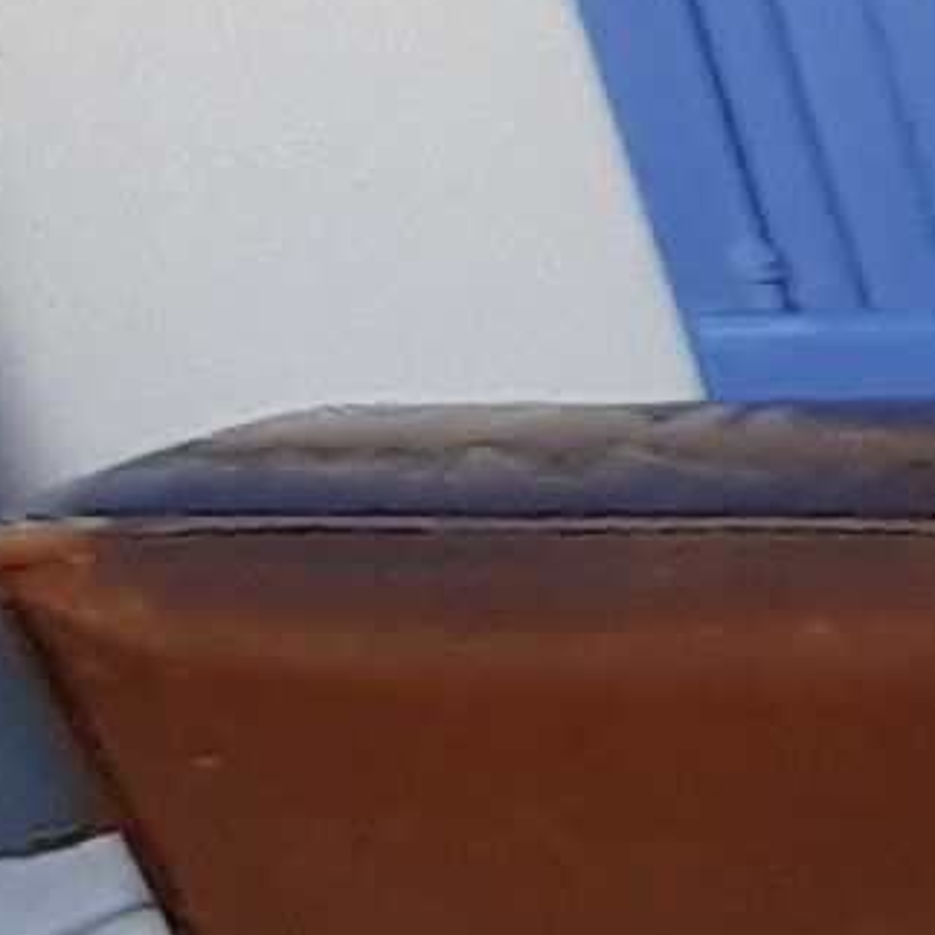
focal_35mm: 92
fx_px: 2811
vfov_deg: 18.6
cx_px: 3069
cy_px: 790
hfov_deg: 10.3
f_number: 2.2
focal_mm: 1.13
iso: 40
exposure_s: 1/311
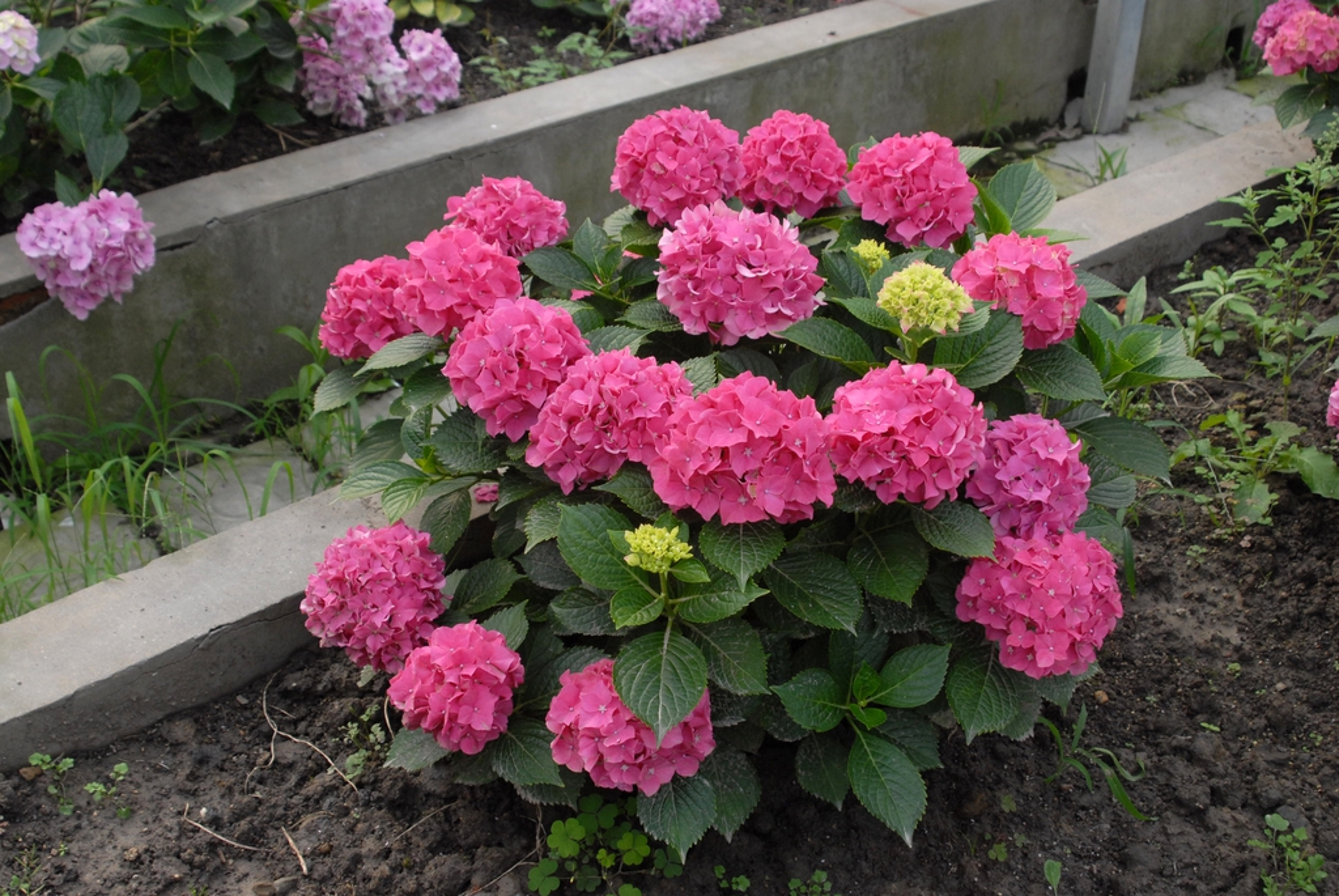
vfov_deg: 29.9
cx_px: 670
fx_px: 1675
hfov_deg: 43.6
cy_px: 448
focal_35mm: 45
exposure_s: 1/160
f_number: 6.3
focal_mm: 30
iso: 400
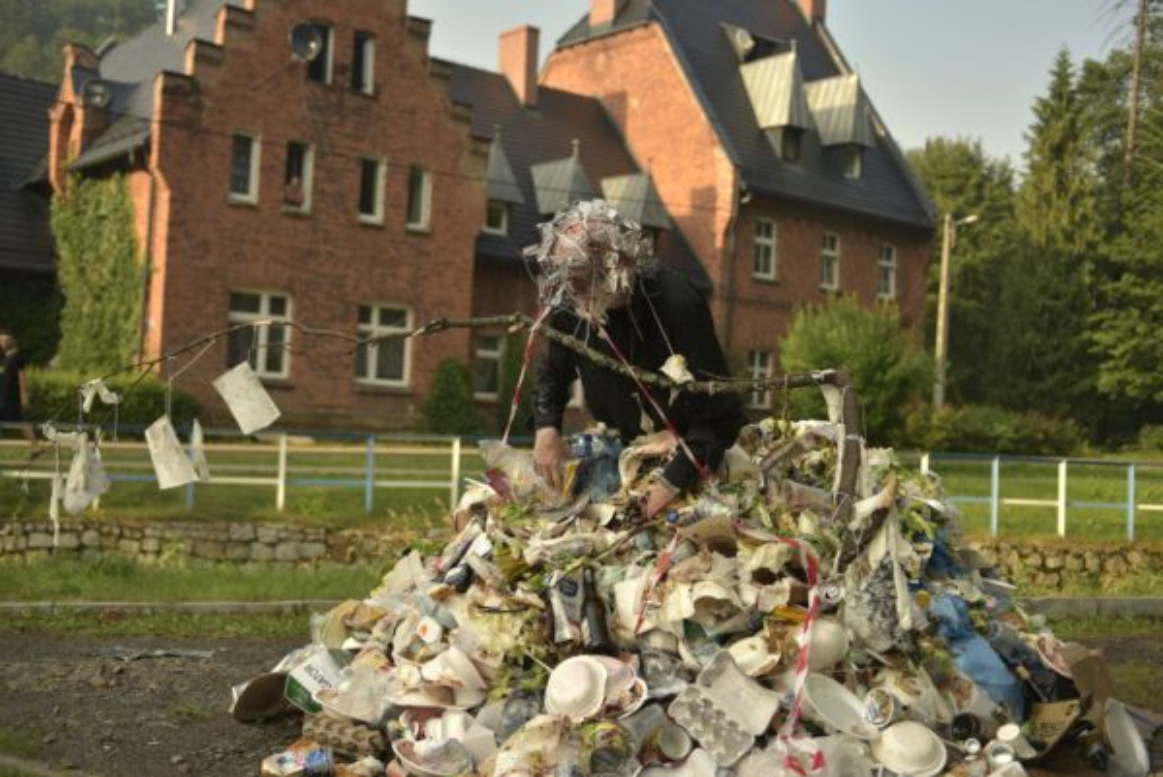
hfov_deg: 48.4
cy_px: 388
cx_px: 582
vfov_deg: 33.5
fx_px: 1293
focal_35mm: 40
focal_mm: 40
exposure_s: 1/800
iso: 100
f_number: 2.8
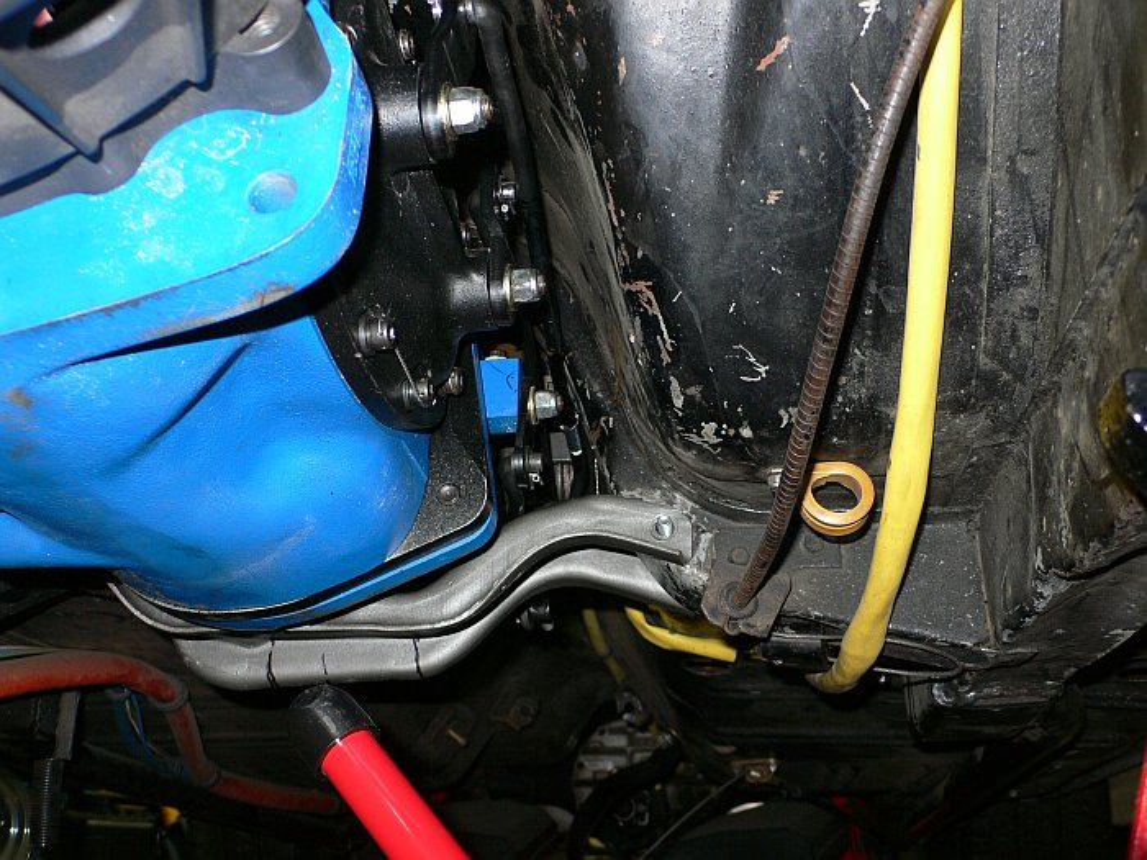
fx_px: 1127
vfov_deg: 41.8
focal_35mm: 34
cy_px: 430
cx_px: 574
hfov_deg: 54.0
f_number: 2.8
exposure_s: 1/30
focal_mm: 6.3
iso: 100
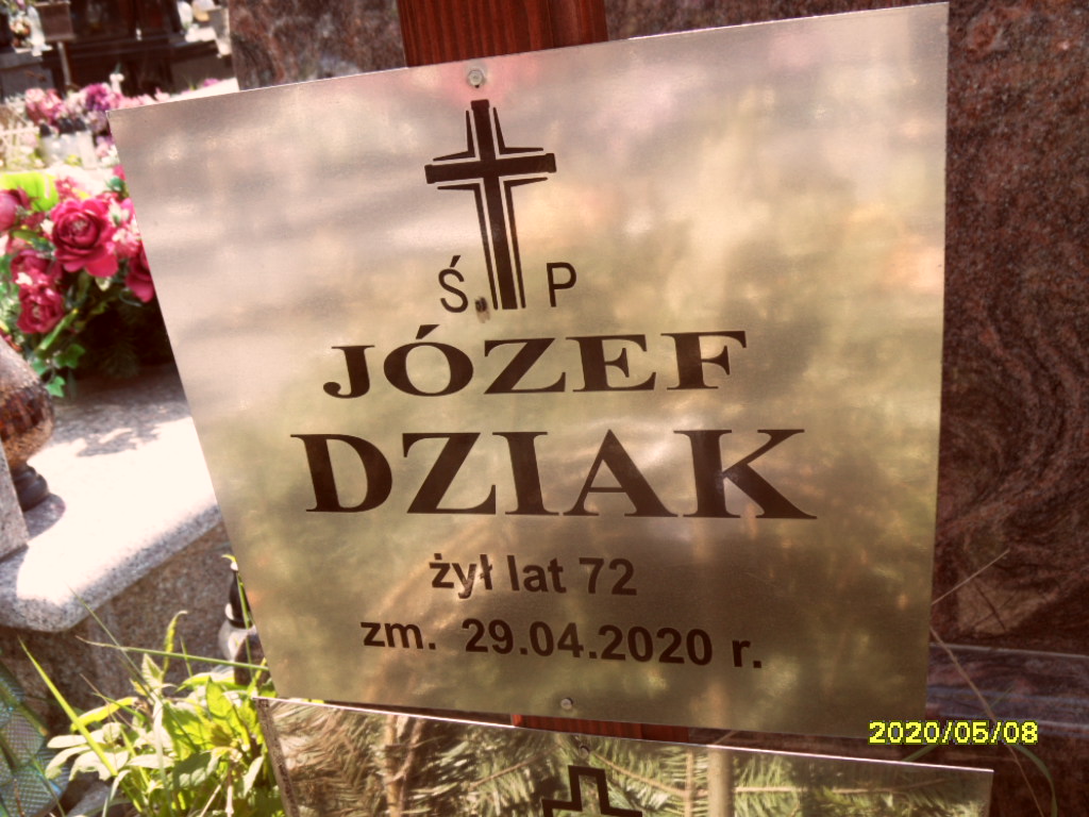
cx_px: 544
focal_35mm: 40
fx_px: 1258
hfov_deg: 46.8
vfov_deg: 36.0
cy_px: 408
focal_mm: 6.5
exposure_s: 1/250
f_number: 3.6
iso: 80
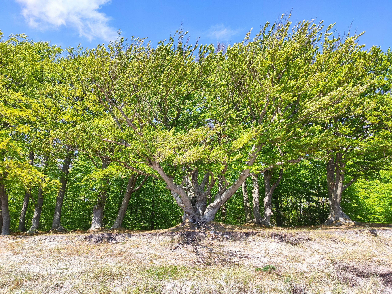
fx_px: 294
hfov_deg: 67.3
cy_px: 147
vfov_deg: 53.1
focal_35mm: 26
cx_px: 196
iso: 112
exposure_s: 1/1134
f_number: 1.75
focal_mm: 4.77
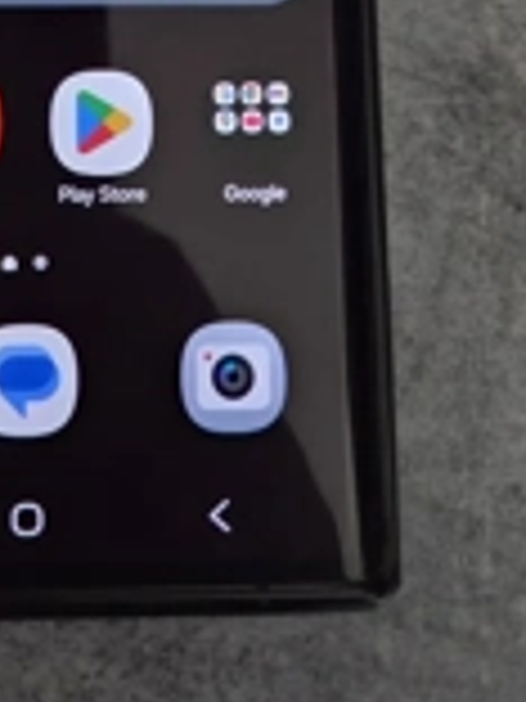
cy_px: -135
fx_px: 1195
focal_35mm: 59
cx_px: 63
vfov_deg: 28.5
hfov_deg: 24.2
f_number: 1.8
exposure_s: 1/60
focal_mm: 5.4
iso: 640
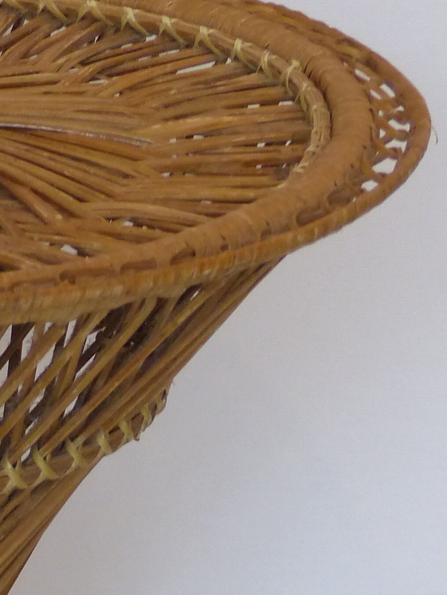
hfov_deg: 5.0
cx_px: -148
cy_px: 516
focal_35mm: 297
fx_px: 5114
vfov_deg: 6.7
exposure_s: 1/60
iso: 250
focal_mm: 16.9
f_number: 2.8
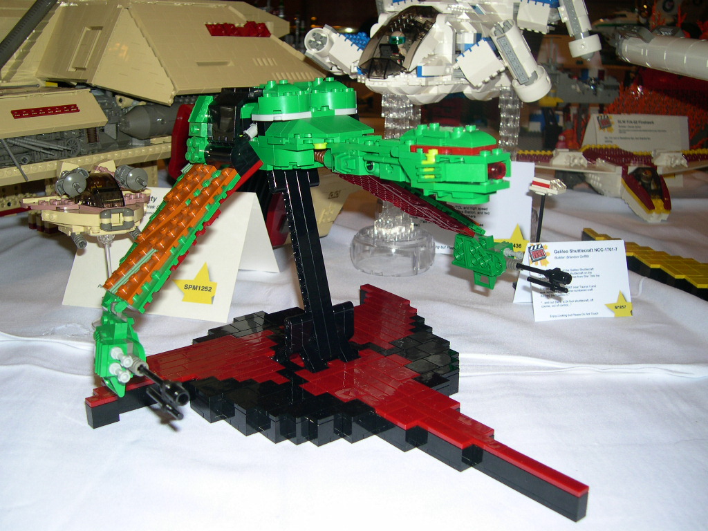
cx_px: 354
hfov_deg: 49.0
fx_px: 777
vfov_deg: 37.7
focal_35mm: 38
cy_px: 266
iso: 100
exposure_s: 1/60
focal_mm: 8
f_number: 2.8
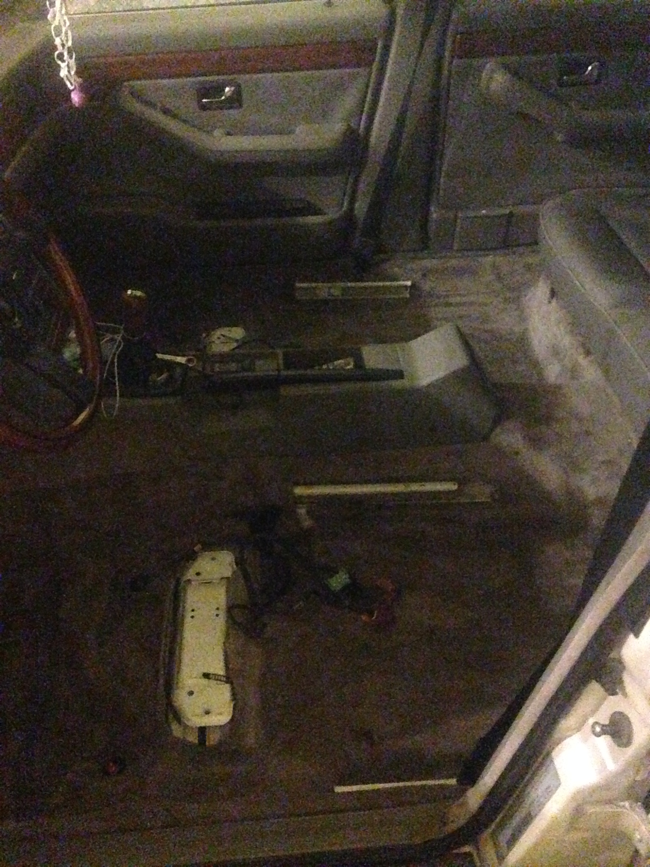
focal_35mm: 33
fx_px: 826
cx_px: 325
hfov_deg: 42.9
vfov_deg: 55.4
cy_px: 434
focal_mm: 4.12
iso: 3200
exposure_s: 1/15
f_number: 2.4
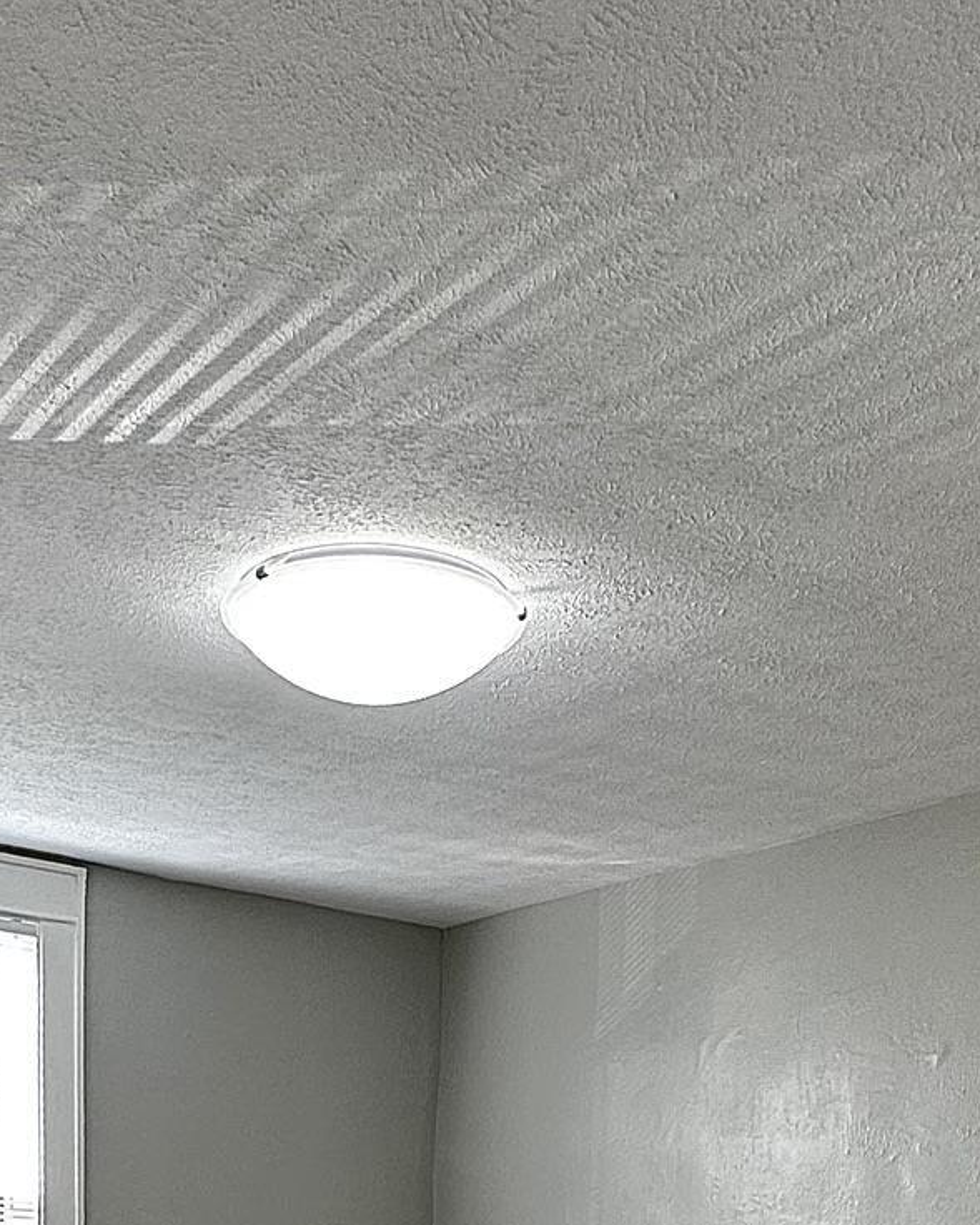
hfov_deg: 38.8
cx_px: 346
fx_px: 1377
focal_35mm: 38
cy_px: 1436
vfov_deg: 37.5
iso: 80
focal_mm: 2.22
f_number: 2.2
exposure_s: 1/120
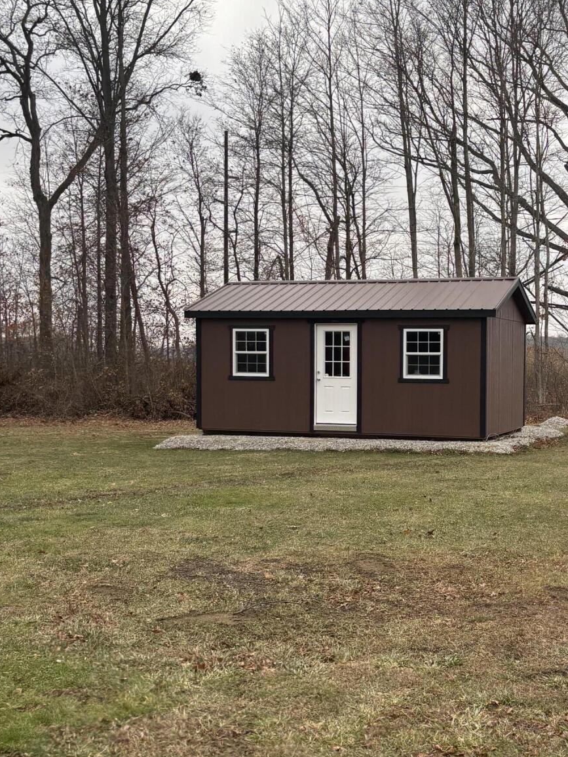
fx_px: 985
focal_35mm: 45
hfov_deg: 31.6
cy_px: 399
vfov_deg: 42.1
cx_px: 432
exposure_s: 1/811
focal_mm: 5.96
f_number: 1.6
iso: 50
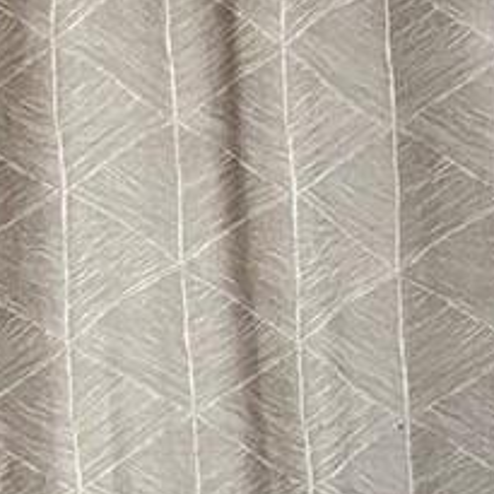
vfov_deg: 7.5
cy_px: 761
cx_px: 566
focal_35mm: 230
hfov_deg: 7.6
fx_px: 3713
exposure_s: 1/60
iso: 200
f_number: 1.8
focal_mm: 4.25
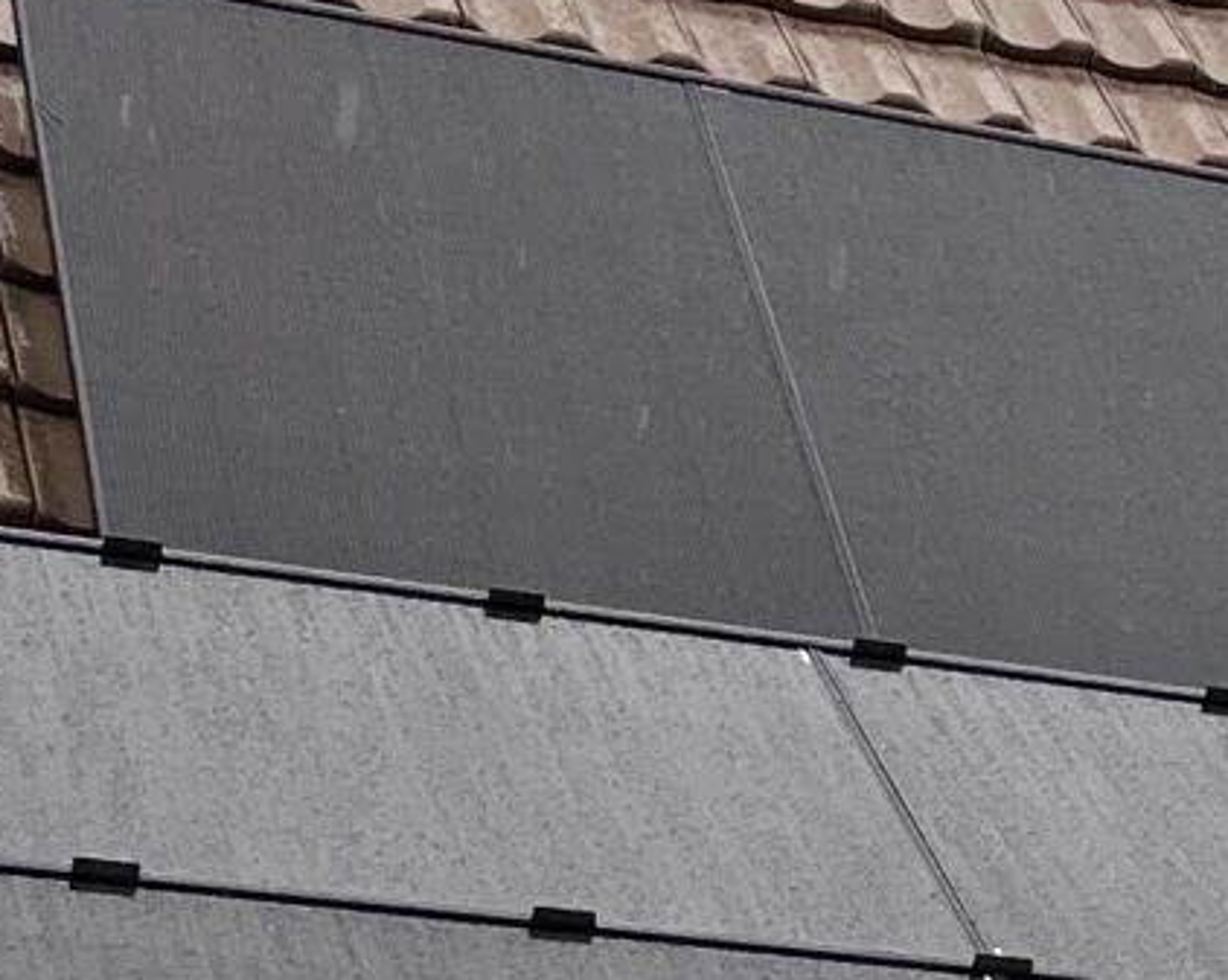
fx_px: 5593
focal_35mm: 154
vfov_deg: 9.9
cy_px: 1169
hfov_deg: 11.7
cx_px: 2121
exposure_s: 1/483
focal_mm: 5.1
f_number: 1.6
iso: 50
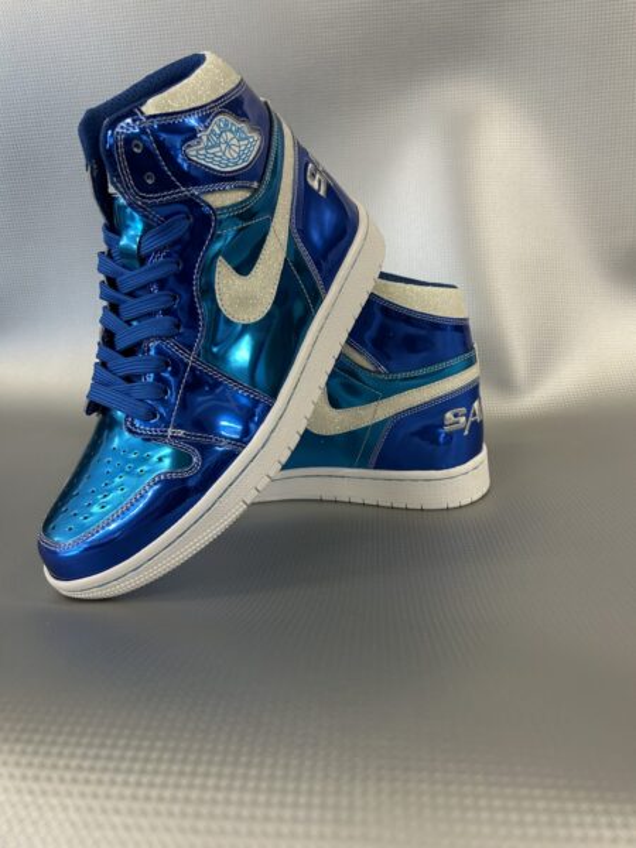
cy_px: 424
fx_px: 637
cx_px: 318
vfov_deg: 67.3
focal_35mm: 26
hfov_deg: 53.1
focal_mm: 5.7
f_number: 1.5
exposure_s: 1/100
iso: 100
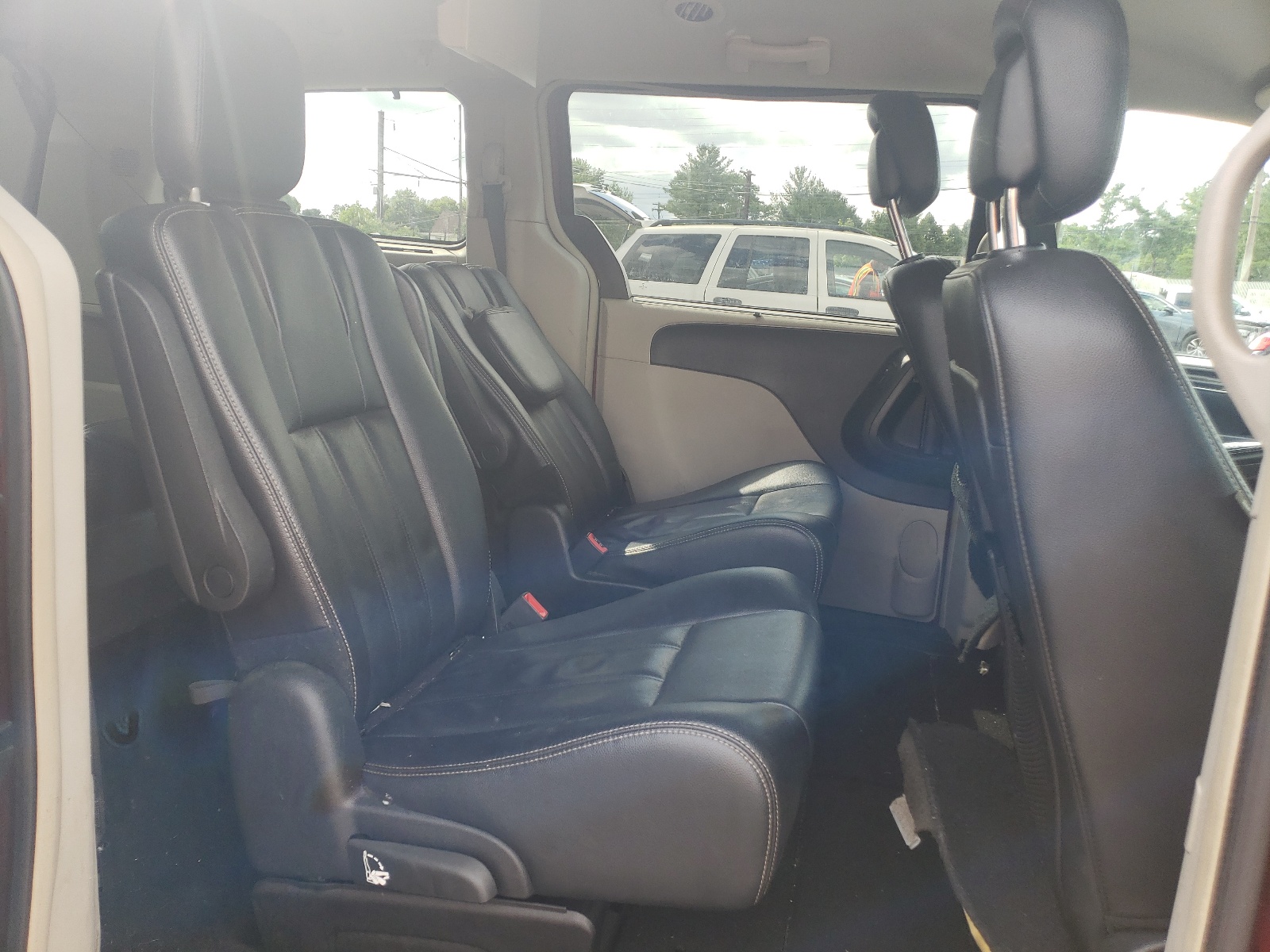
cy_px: 476
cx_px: 635
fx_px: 954
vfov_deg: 53.1
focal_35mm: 26
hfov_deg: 67.3
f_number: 1.5
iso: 50
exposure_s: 1/227
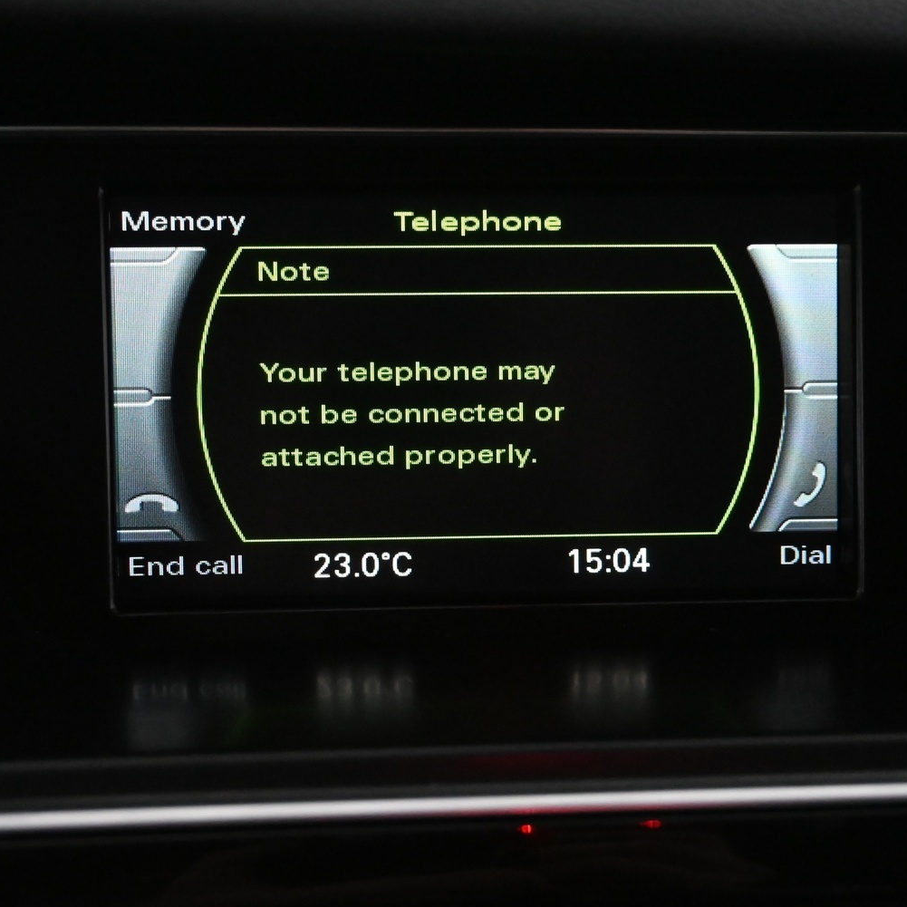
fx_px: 1315
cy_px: 452
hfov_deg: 38.1
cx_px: 470
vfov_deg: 38.1
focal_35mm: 44
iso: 6400
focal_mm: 21.5
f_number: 4.5
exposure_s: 1/125
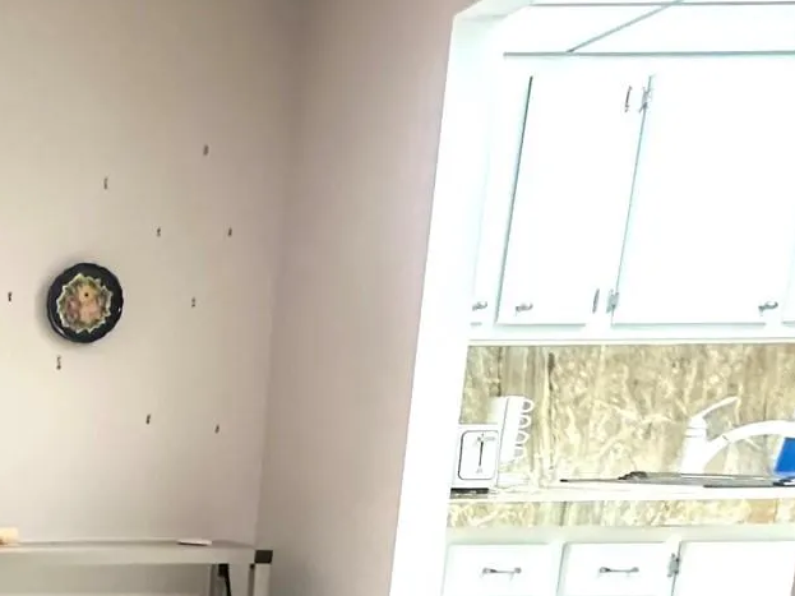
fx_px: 1056
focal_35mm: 46
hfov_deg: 30.7
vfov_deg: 28.6
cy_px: 653
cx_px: -278
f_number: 2.2
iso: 640
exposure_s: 1/60
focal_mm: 2.22
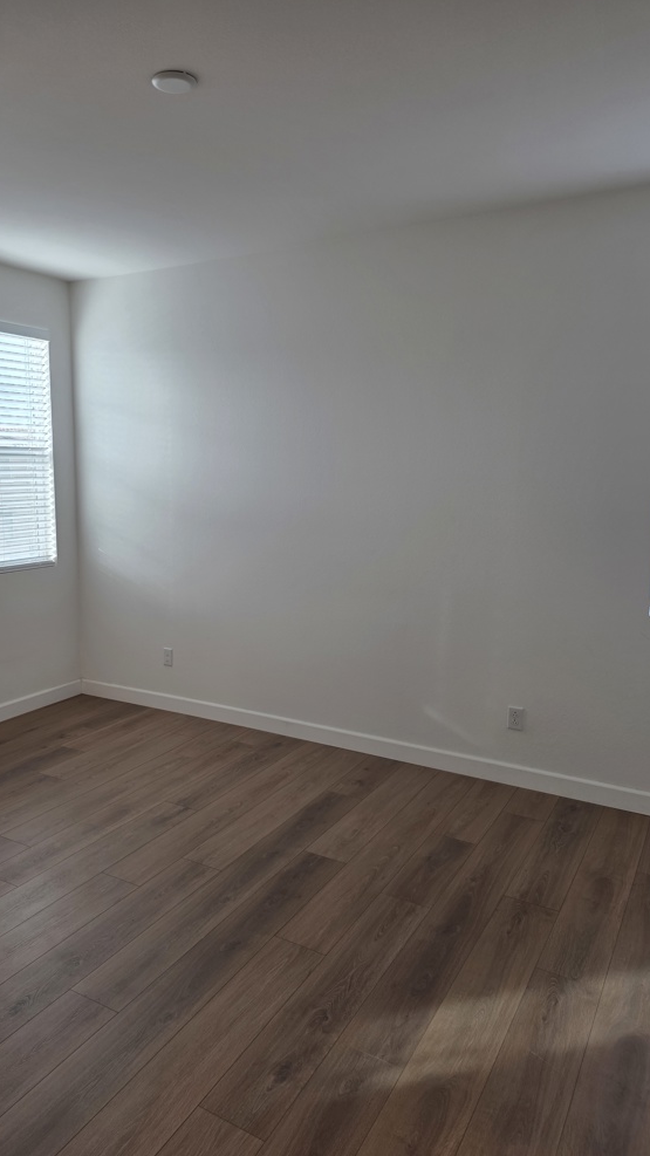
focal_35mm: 26
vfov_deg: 71.9
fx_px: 797
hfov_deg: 43.9
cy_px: 594
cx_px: 230
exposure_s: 1/120
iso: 64
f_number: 1.7
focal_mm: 6.25
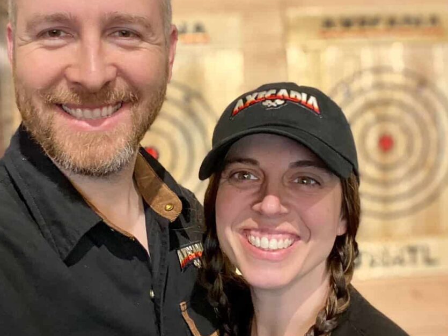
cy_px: 149
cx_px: 219
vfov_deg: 31.5
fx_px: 596
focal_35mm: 46
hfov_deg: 41.2
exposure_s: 1/40
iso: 400
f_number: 2.2
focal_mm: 2.7
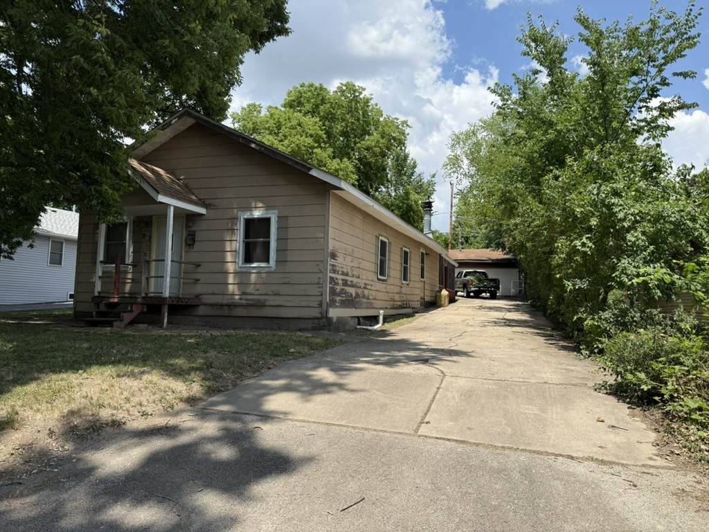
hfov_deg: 71.6
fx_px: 492
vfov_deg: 56.8
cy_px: 266
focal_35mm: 24
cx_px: 354
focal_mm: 6.76
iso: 80
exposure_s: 1/3279
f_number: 1.78
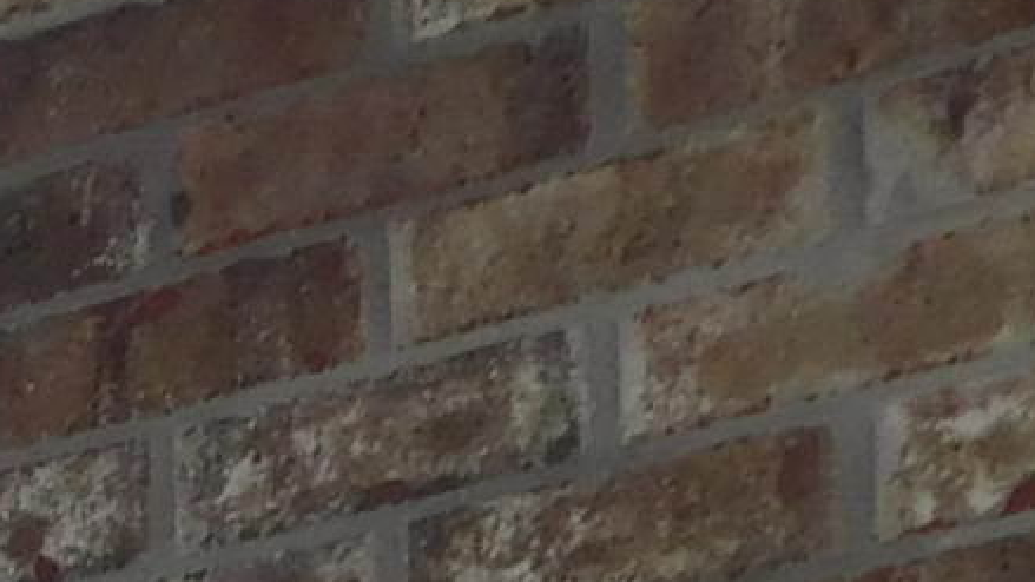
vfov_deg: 4.3
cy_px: 2125
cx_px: -2148
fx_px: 7355
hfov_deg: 7.1
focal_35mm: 268
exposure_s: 1/320
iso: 125
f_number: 3.5
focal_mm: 6.3
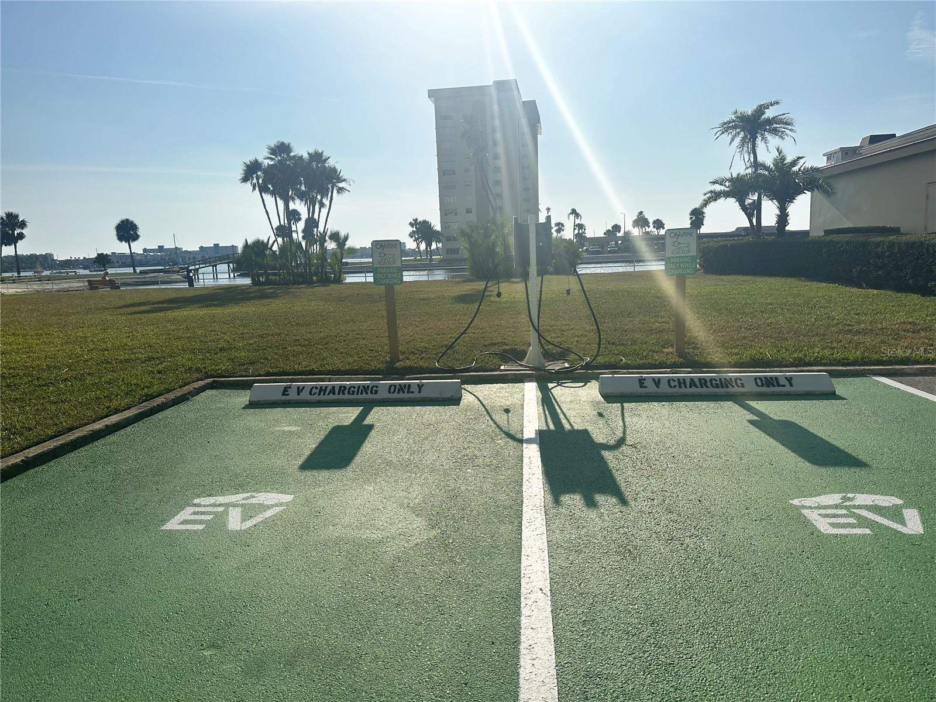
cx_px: 468
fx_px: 649
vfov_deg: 56.8
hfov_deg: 71.6
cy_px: 351
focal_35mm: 24
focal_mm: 6.86
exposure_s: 1/18519
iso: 80
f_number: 1.78
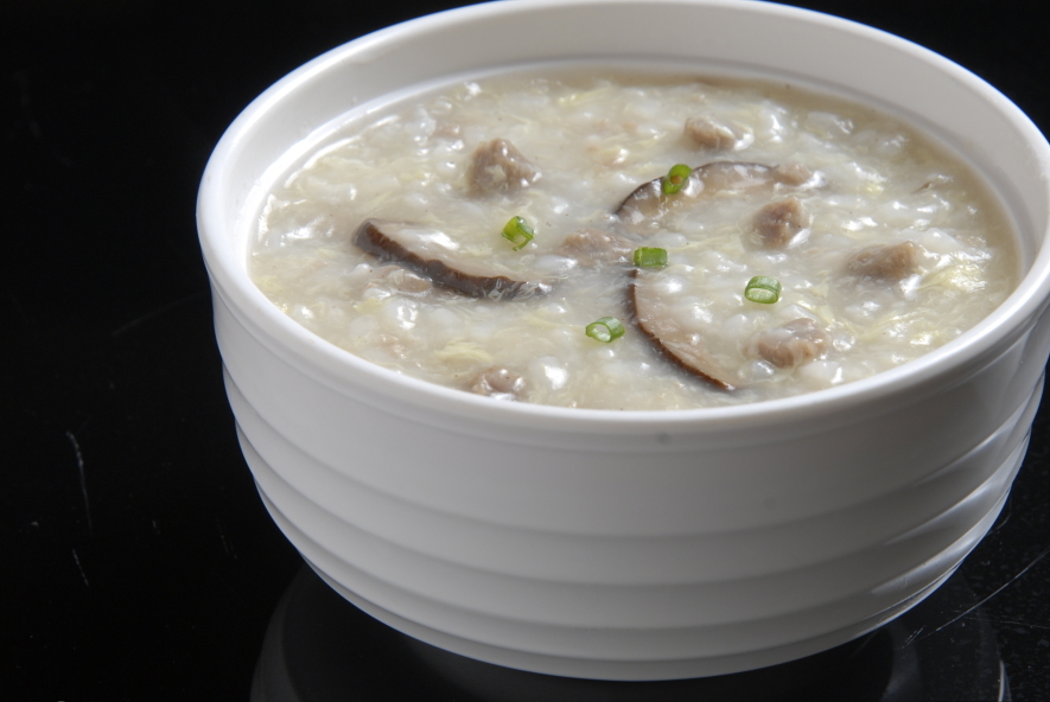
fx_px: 4309
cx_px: 602
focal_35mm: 148
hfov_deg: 13.9
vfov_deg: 9.3
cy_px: 330
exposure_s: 1/125
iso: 200
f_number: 13
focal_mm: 85
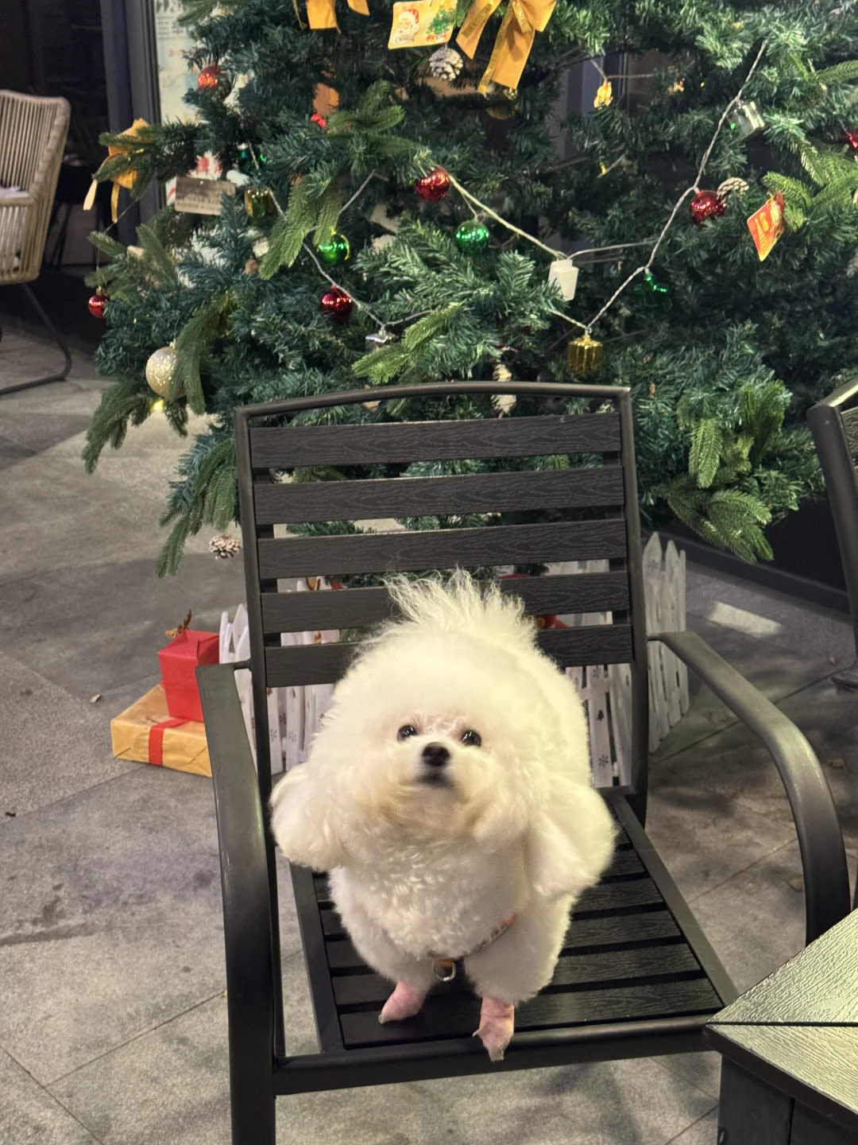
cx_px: 429
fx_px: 1586
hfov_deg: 30.3
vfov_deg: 39.7
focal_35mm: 48
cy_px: 572
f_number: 1.78
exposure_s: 1/50
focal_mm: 6.76
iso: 200
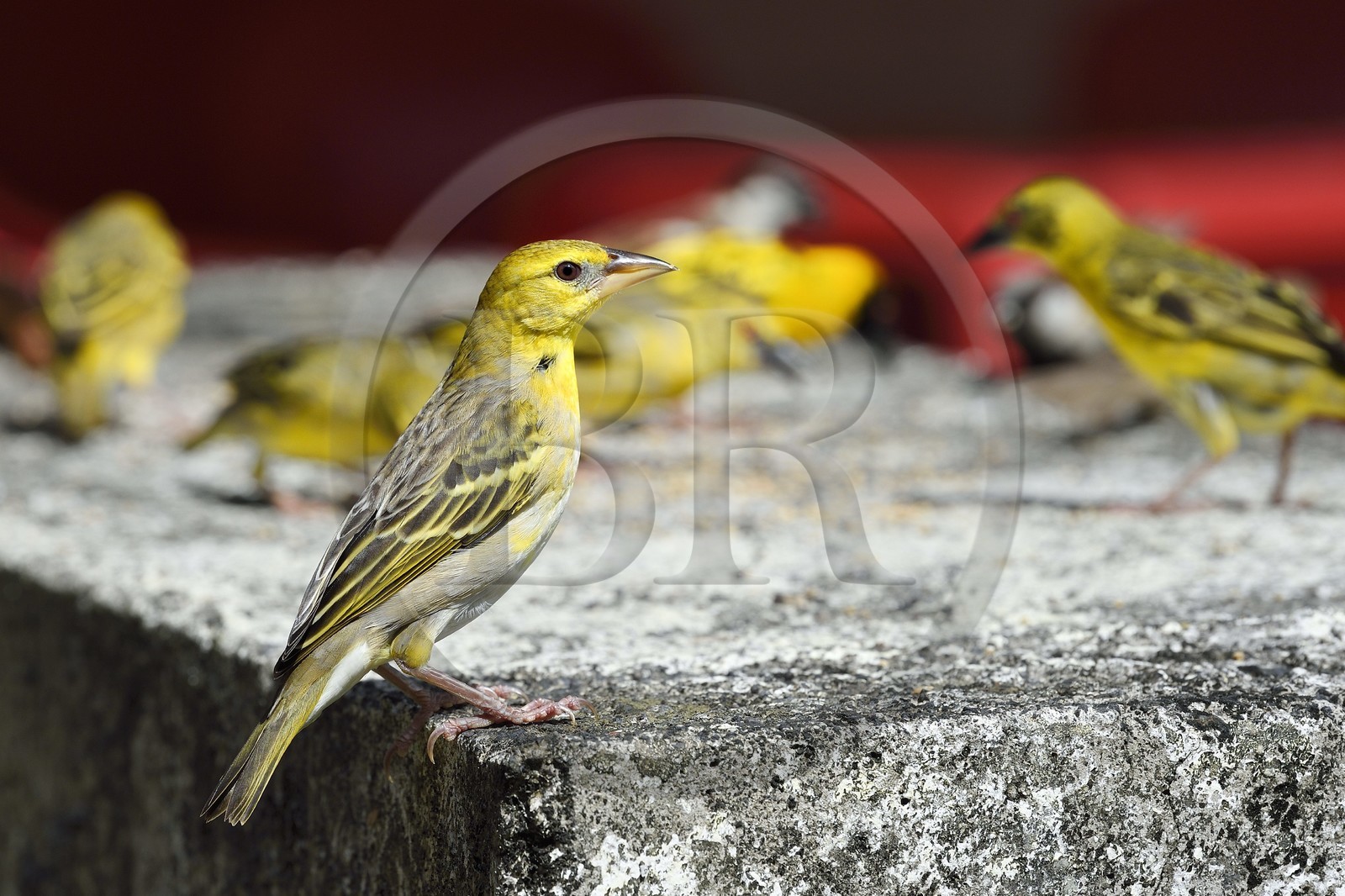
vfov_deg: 6.9
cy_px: 448
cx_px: 672
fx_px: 7470
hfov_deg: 10.3
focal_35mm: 200
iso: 400
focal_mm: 200
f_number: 8
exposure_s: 1/1600
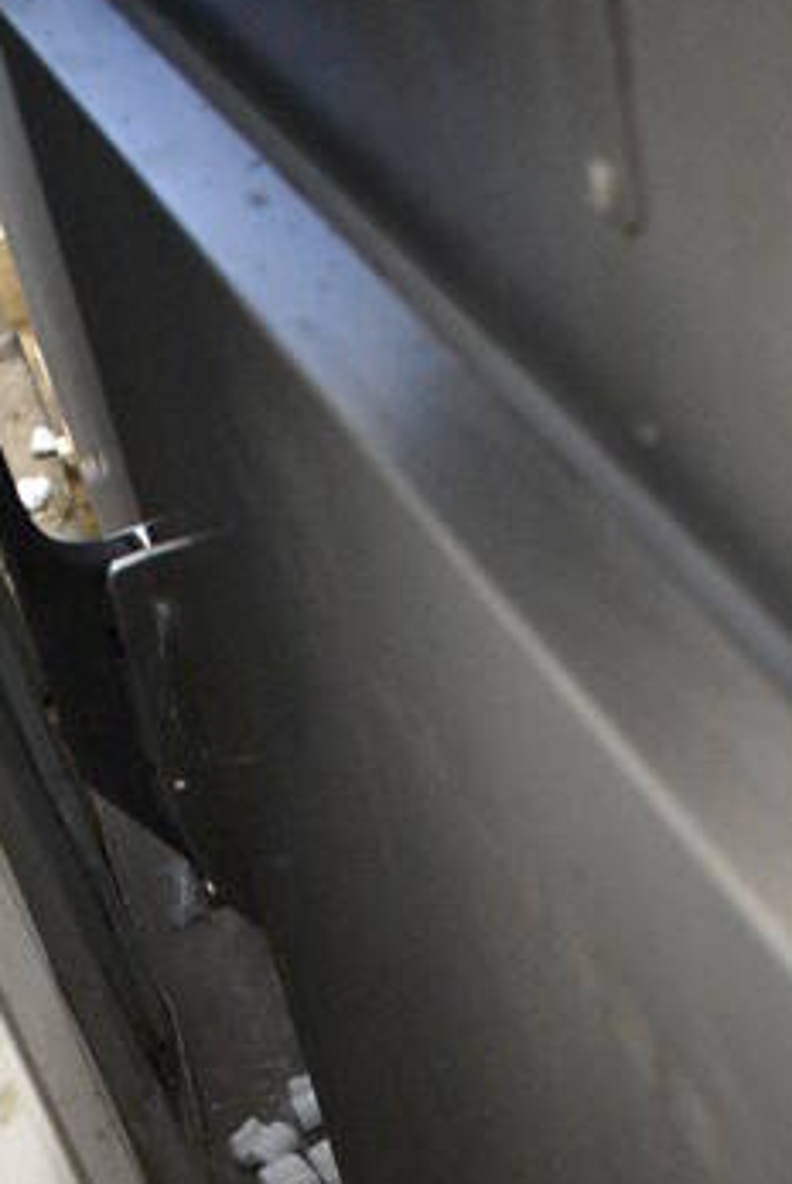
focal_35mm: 71
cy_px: 1452
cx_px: 406
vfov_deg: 25.3
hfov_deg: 19.2
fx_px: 2338
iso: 6400
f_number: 3.5
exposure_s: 1/125
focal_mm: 18
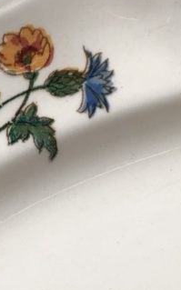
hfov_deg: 7.3
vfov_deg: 11.3
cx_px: -67
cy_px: 455
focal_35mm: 177
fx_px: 1399
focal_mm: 6
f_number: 2.4
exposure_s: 1/50
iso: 20
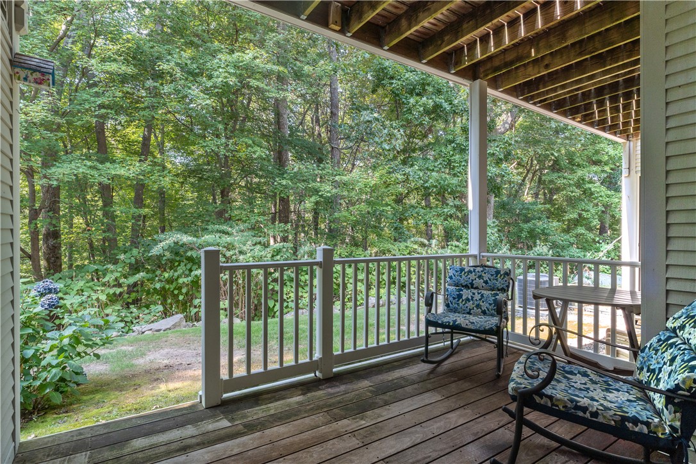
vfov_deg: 67.4
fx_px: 348
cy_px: 232
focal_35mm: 18
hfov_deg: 90.0
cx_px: 348
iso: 320
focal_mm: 12
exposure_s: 1/30
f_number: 7.1
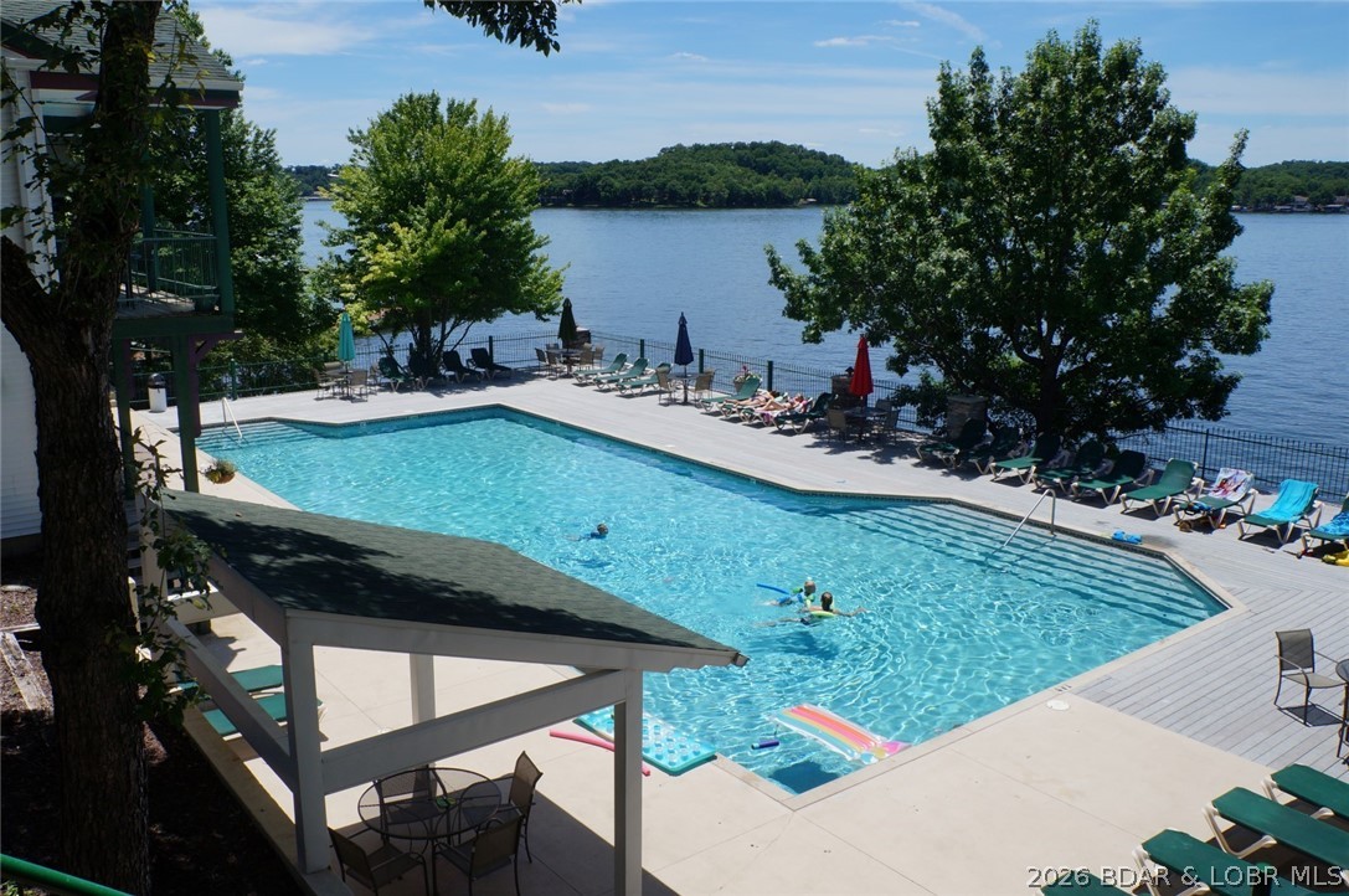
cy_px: 448
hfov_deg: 62.0
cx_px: 674
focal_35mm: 30
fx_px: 1123
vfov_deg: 43.5
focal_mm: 20
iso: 200
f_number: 13
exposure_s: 1/320
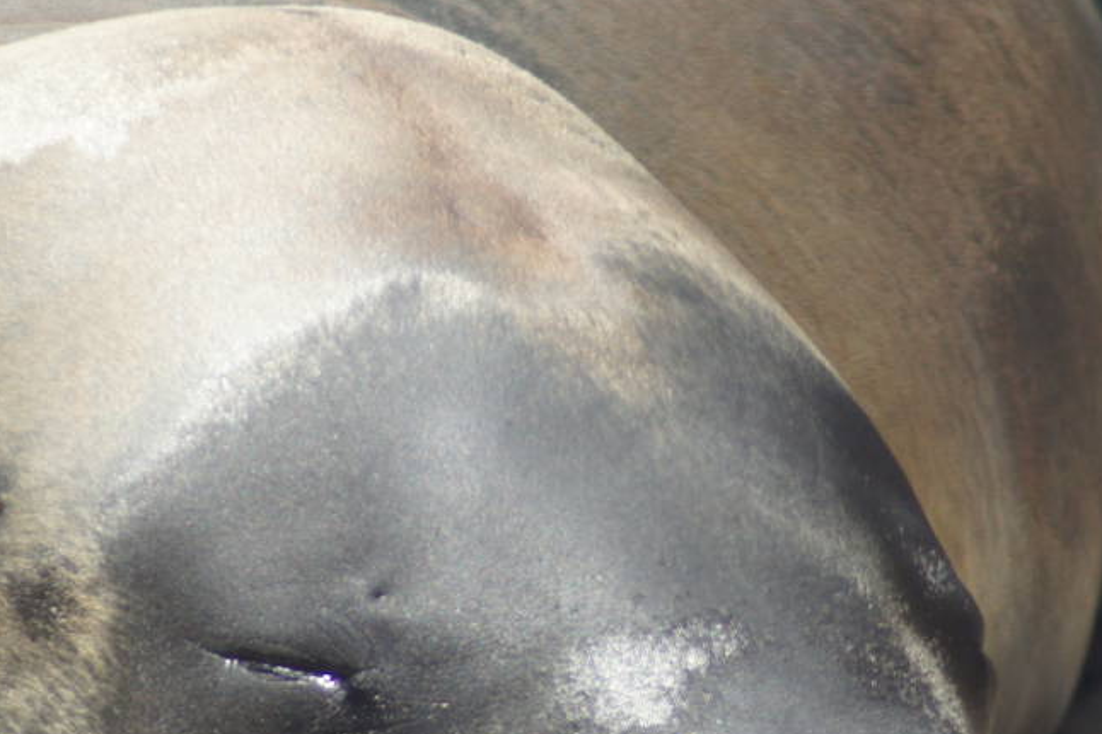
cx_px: 594
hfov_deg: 1.9
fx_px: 34112
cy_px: 494
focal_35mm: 1115
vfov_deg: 1.2
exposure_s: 1/500
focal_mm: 300
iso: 200
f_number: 5.6
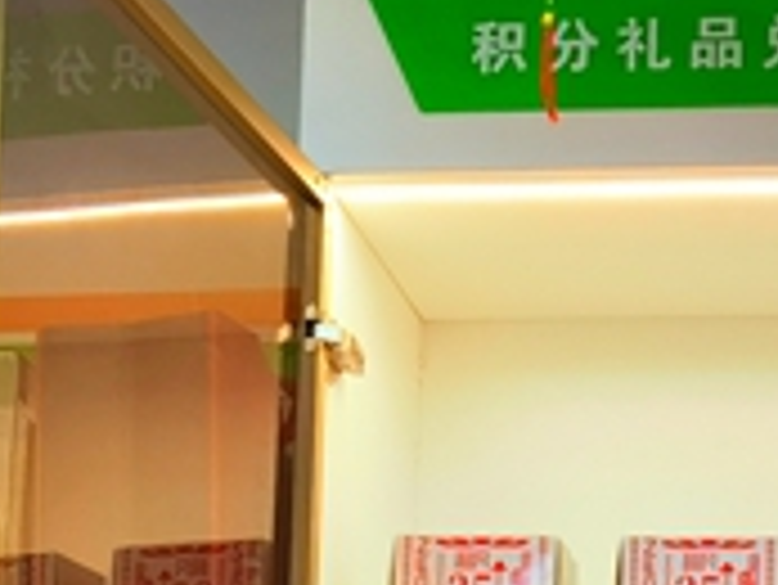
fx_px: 3351
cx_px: 1007
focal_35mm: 149
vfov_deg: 9.6
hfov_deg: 12.8
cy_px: 945
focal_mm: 6.67
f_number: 1.9
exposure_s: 1/99.9
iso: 64
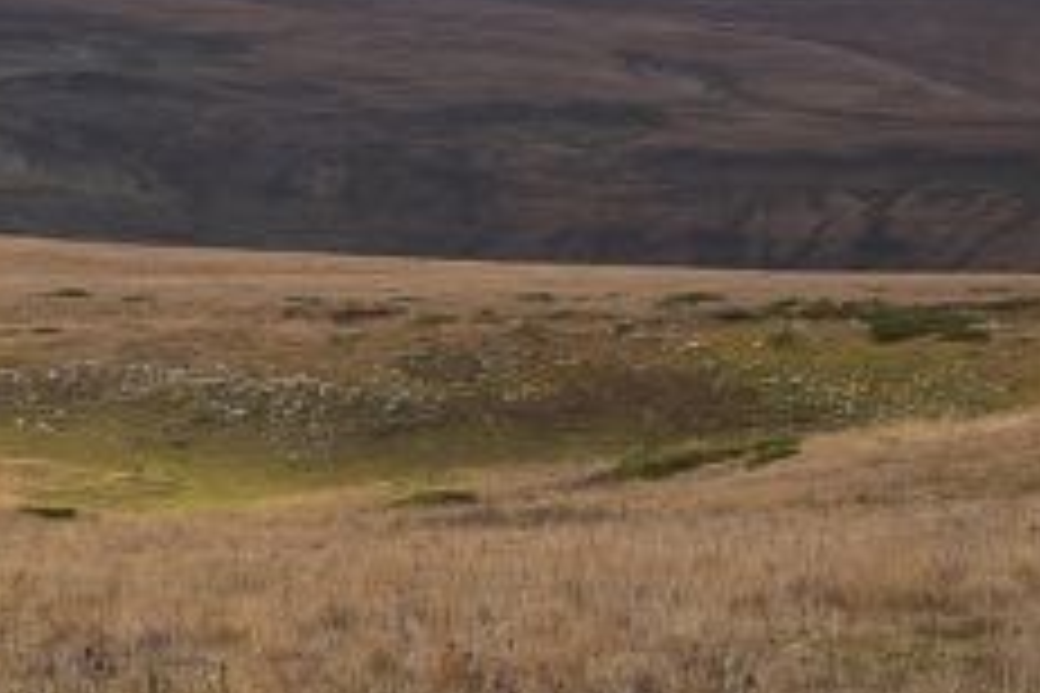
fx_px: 8117
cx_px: -842
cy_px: 227
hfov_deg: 7.1
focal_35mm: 281
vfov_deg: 4.9
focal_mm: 50
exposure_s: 1/125
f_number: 13
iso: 160
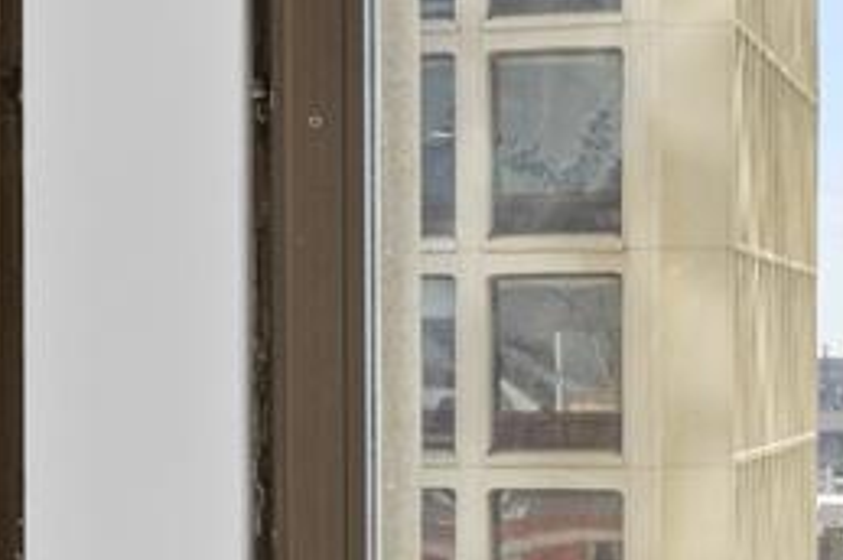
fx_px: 4444
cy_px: 392
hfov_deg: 8.3
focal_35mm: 190
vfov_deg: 7.2
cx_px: -2060
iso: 500
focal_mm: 24
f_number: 7.1
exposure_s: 1/320
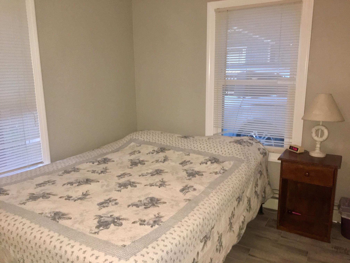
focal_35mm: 29
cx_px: 175
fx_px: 293
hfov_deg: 61.7
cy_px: 132
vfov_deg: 48.2
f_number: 2.2
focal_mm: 4.15
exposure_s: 1/16
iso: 160
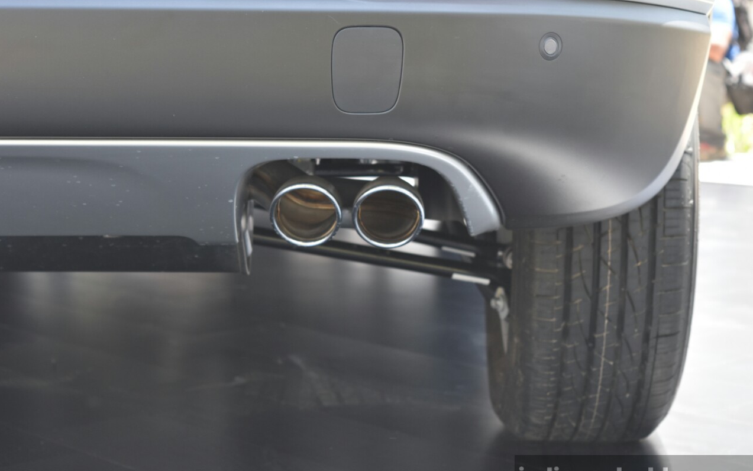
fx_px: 1735
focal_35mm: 85
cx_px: 376
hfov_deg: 24.5
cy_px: 244
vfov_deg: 15.5
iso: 400
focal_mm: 55
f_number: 5.6
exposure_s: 1/125
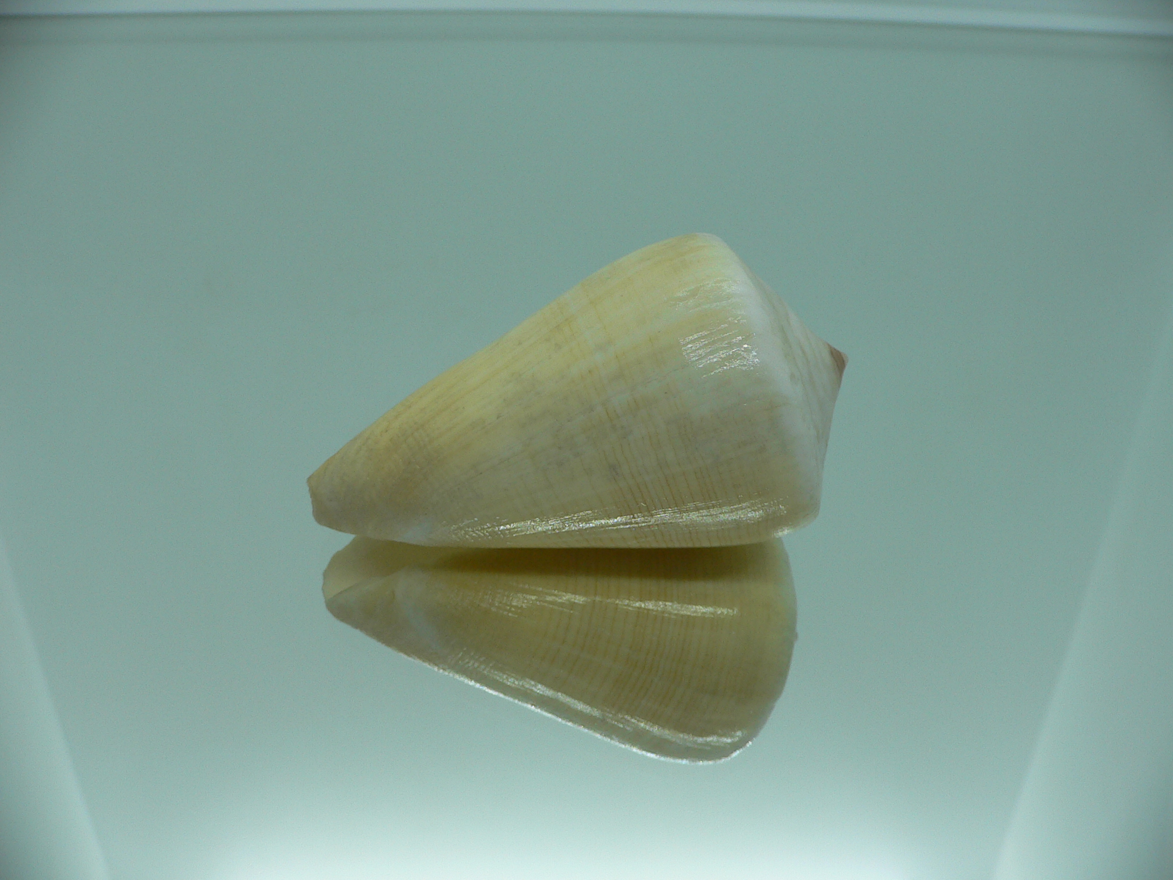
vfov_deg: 40.7
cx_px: 586
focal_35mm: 35
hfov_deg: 52.6
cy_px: 440
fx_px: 1186
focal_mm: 4.6
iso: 80
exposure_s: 1/80
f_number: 2.8
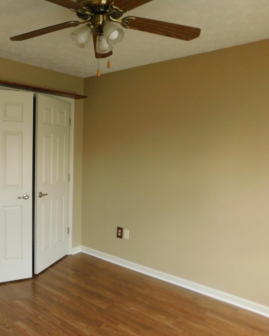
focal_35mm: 30
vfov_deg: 58.8
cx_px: 70
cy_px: 168
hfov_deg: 46.9
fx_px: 298
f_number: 3
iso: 400
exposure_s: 1/20
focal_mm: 4
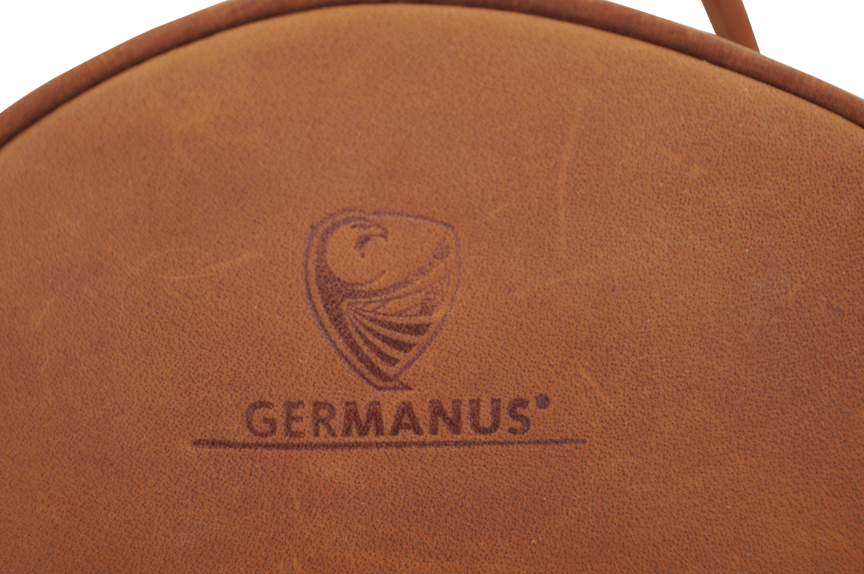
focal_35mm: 82
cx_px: 432
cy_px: 287
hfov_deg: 24.8
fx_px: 1966
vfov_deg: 16.6
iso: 100
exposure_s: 1/100
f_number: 5.6
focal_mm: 55
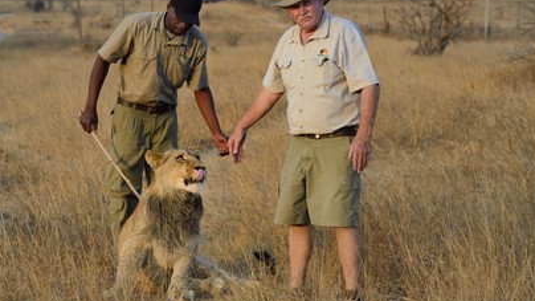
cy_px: 134
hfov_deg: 13.6
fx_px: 2241
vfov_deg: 7.7
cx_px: 275
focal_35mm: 158
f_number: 9
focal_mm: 145
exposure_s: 1/400
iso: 400
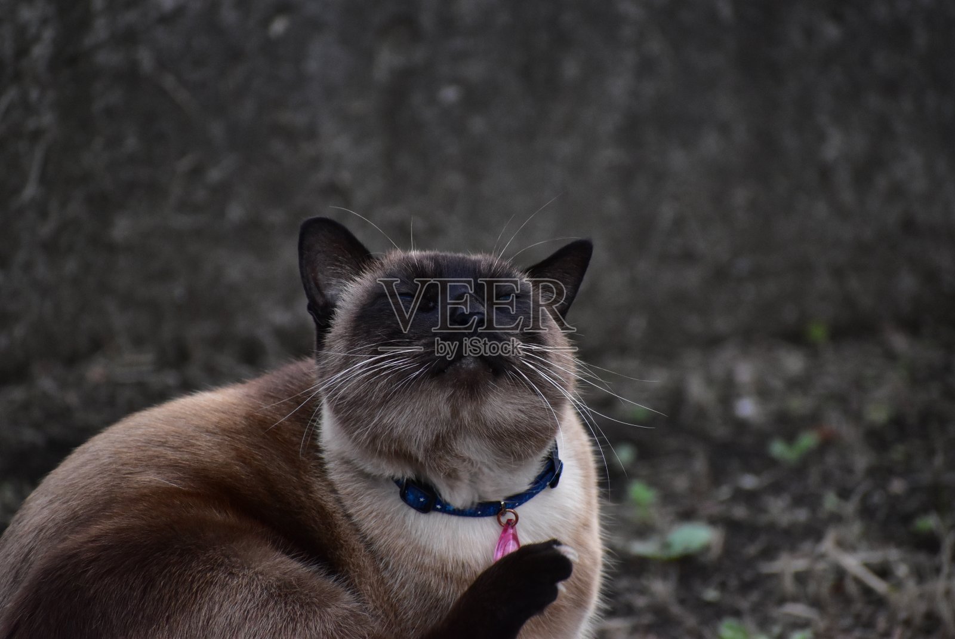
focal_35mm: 450
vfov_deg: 3.1
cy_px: 320
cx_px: 478
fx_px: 11948
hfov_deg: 4.6
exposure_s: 1/1000
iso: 2000
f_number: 6.3
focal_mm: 300
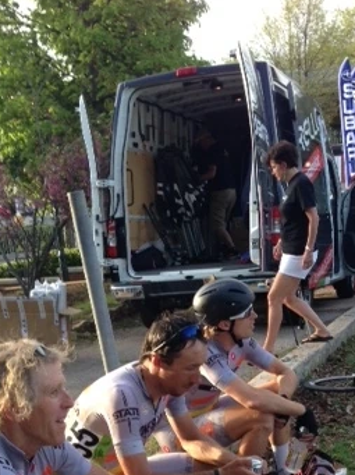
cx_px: 202
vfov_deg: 29.7
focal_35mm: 62
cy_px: 442
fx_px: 849
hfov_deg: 23.6
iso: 50
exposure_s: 1/152
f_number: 2.4
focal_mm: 4.12
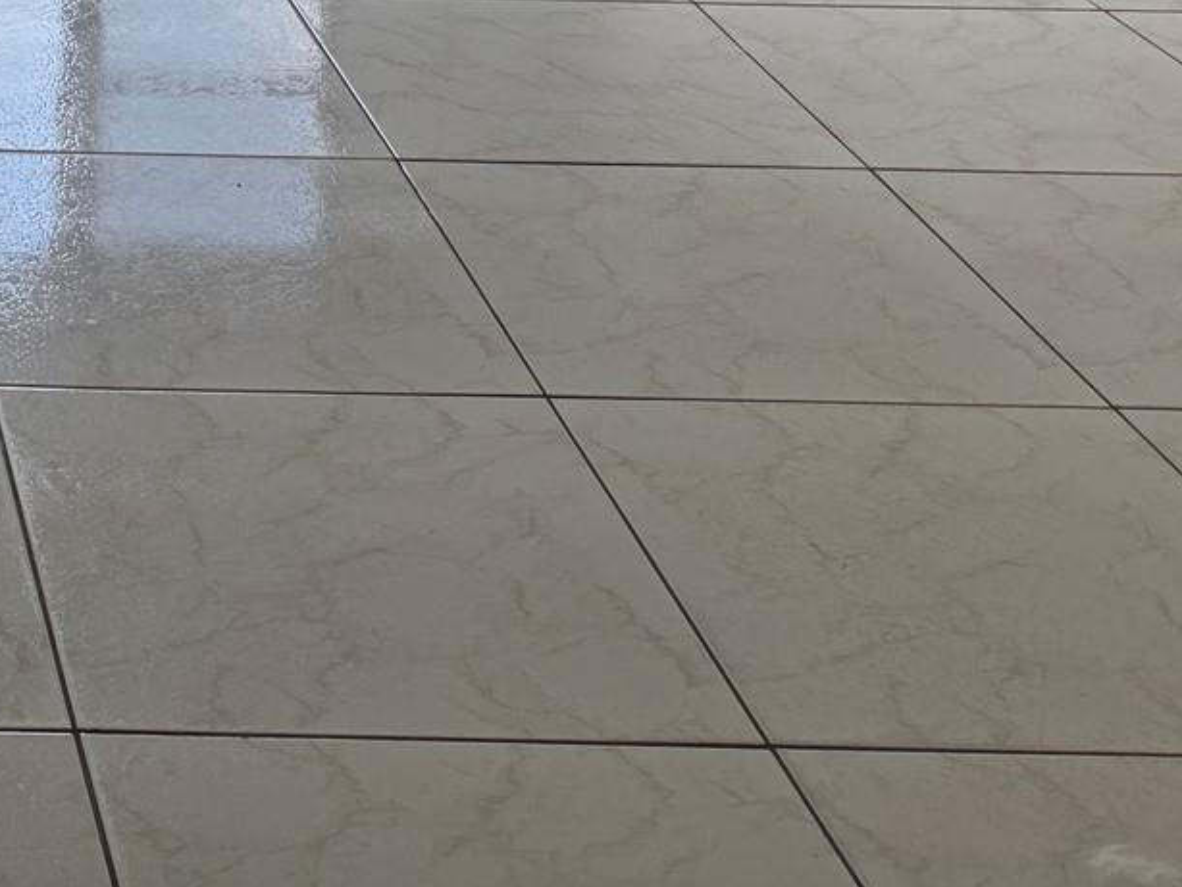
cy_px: -556
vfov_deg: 16.3
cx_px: -506
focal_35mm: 80
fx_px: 2733
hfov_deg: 21.2
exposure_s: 1/180
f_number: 1.78
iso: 64
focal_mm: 6.76
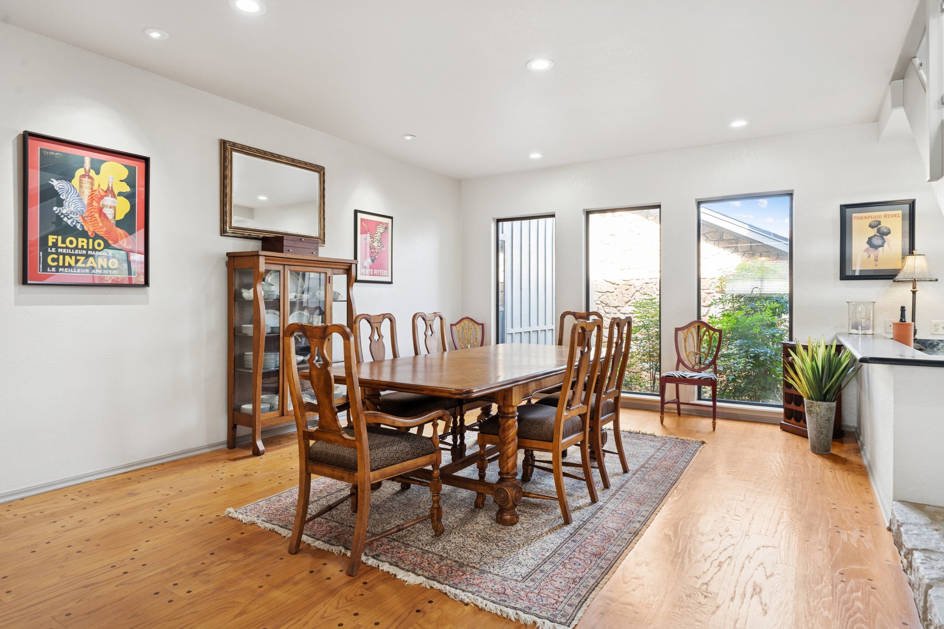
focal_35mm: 20
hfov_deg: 84.0
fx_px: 524
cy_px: 314
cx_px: 472
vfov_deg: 61.9
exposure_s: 1/40
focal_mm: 20
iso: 200
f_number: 8
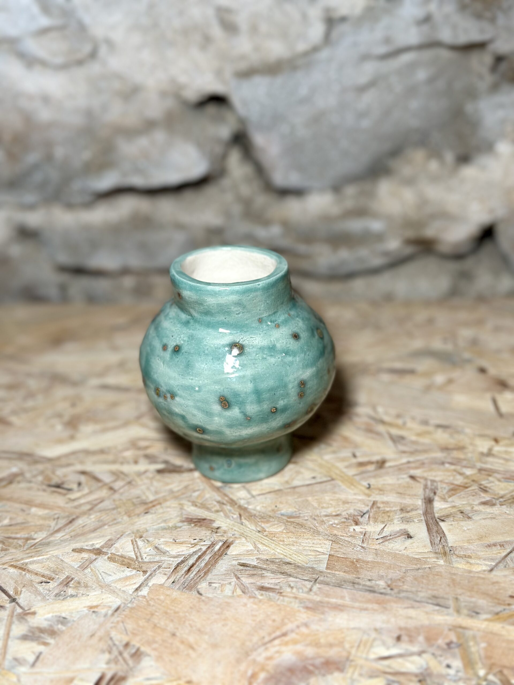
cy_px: 342
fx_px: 950
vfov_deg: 39.7
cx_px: 257
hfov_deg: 30.3
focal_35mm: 48
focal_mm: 6.86
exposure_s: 1/87
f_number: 1.78
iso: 125
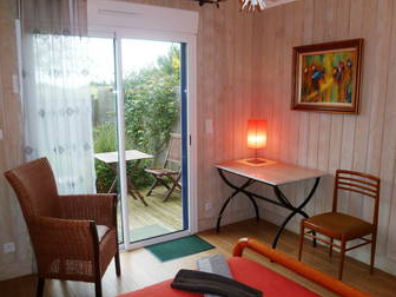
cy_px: 158
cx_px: 205
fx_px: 343
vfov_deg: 46.8
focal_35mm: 30
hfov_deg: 59.9
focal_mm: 5
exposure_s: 1/30
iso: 100
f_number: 2.8
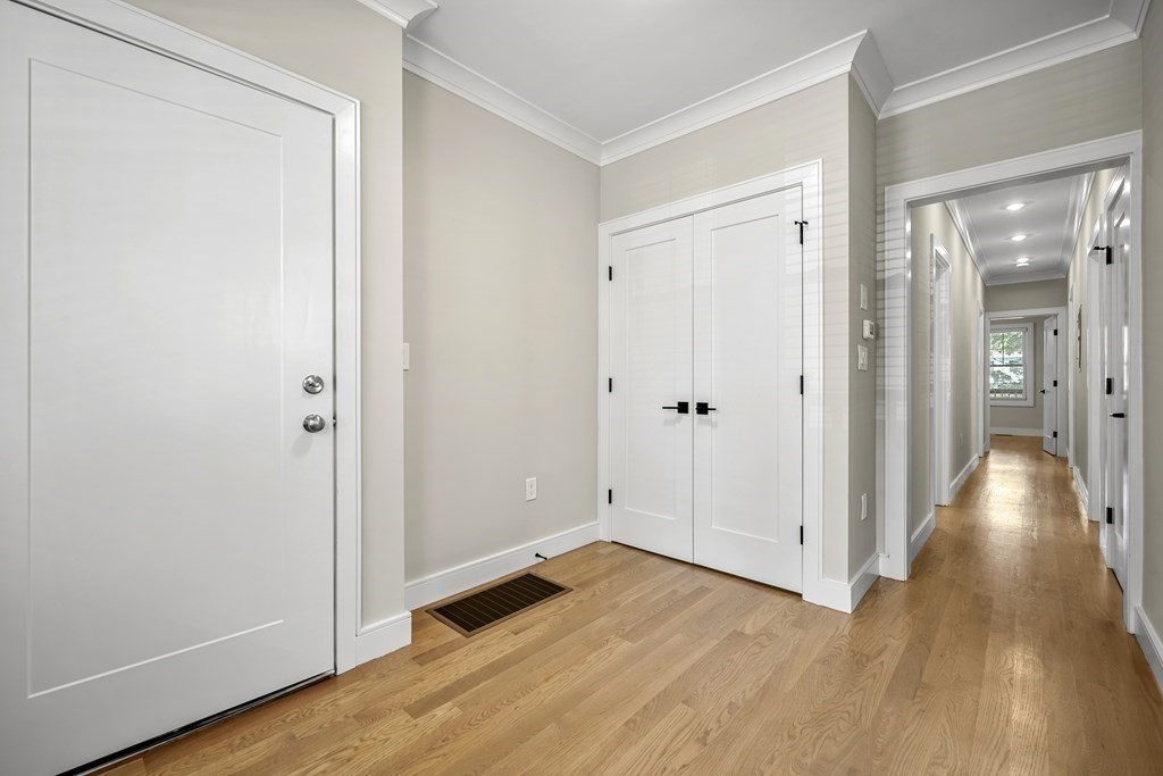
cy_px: 388
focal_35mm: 15
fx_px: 485
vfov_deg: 77.3
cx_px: 582
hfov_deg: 100.4
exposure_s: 1/5
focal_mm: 15
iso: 500
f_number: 9
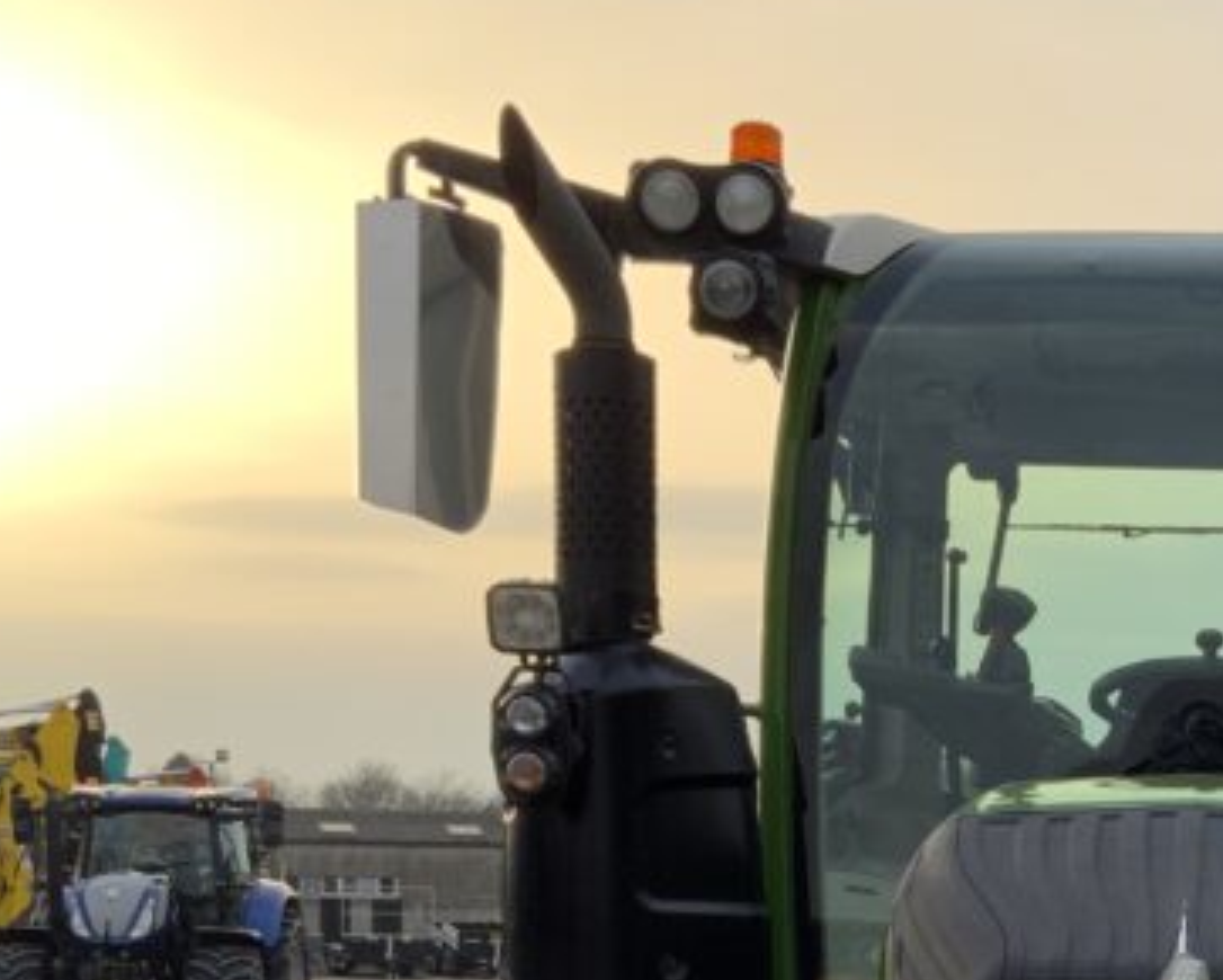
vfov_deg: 18.3
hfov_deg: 22.8
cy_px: 1142
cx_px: 1243
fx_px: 2897
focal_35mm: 80
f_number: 1.8
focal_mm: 3
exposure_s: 1/272
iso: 16
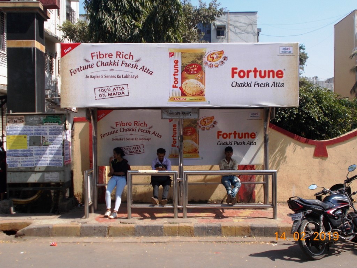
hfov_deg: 47.9
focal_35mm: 39
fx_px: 402
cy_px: 134
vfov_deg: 36.8
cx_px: 178
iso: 80
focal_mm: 6.9
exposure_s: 1/125
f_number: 9.8
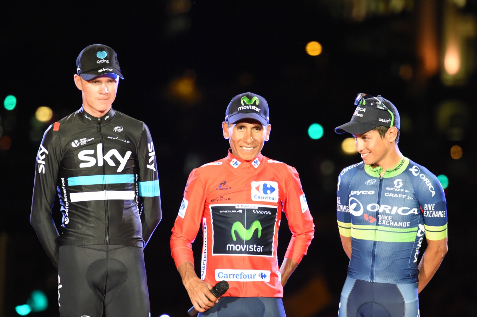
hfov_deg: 5.9
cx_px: 238
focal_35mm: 350
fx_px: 4632
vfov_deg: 3.9
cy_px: 158
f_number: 5.6
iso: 10000
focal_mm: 350
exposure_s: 1/1000
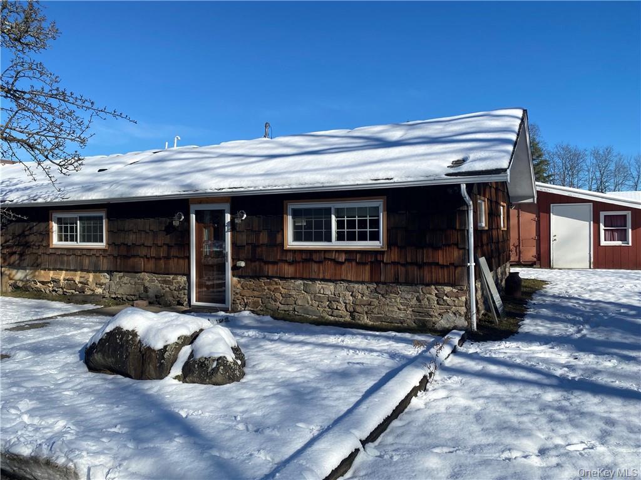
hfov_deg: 67.3
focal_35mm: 26
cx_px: 320
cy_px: 240
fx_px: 481
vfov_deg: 53.1
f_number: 1.8
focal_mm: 4.25
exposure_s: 1/3984
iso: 32
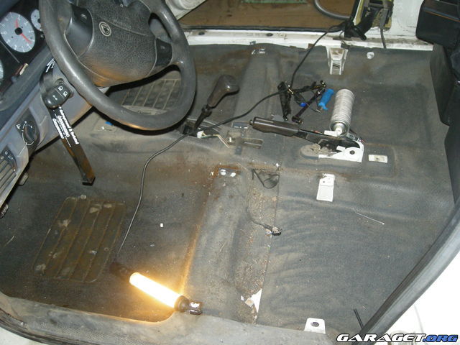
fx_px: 465
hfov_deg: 52.6
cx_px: 230
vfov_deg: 40.7
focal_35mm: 35
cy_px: 172
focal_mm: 5.7
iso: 178
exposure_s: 1/60
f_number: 2.8
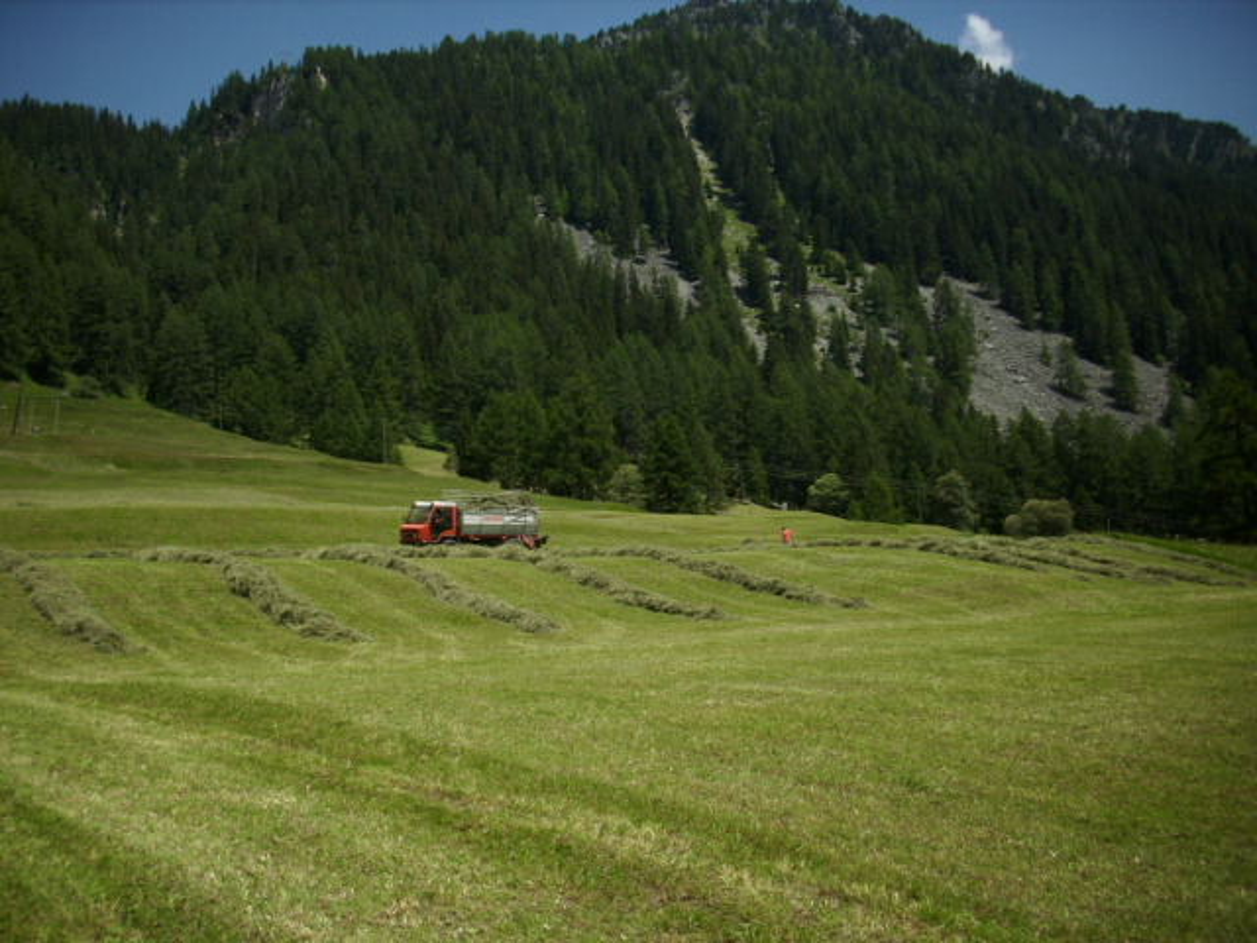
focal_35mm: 31
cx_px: 628
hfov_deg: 58.4
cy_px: 472
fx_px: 1126
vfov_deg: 45.4
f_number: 5.6
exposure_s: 1/338
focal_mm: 6.2
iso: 50
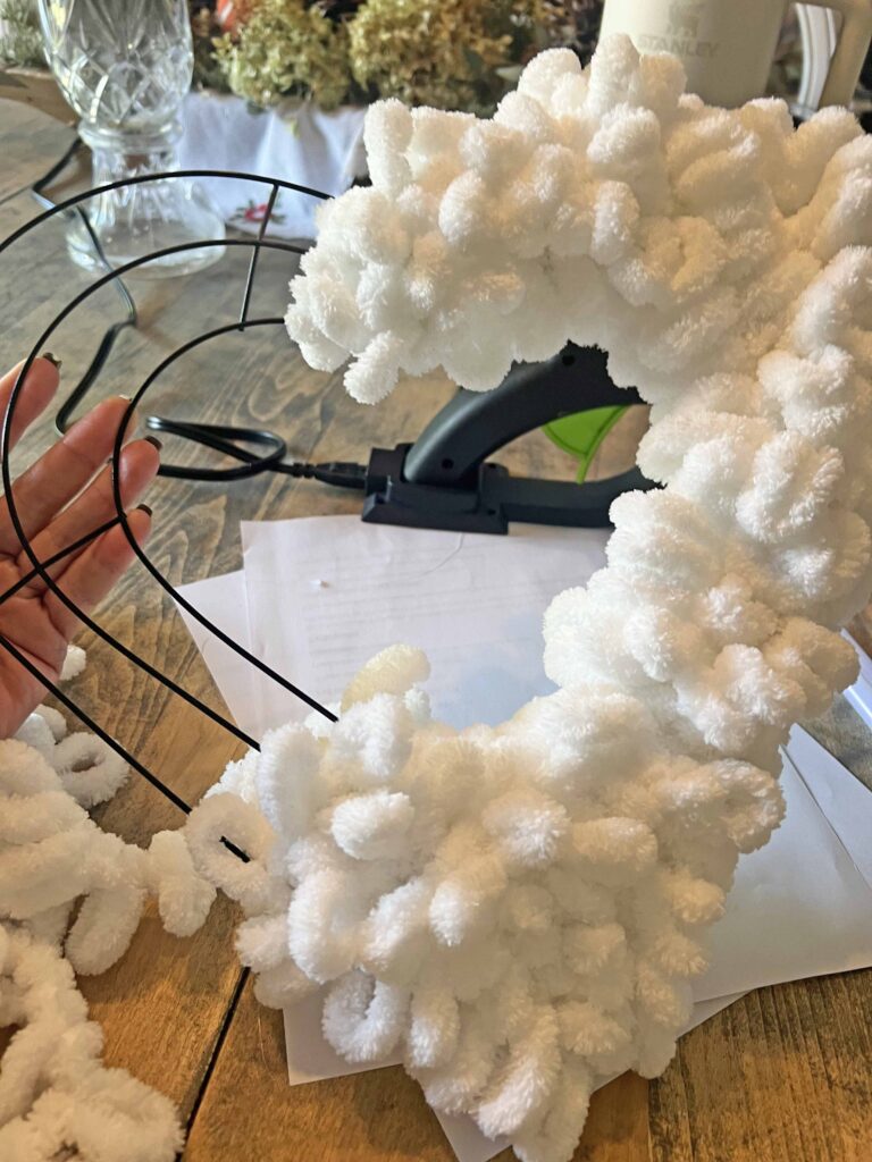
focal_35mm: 26
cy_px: 581
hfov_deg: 53.1
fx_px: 873
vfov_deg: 67.3
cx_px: 436
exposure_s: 1/60
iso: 125
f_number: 1.5
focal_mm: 5.7
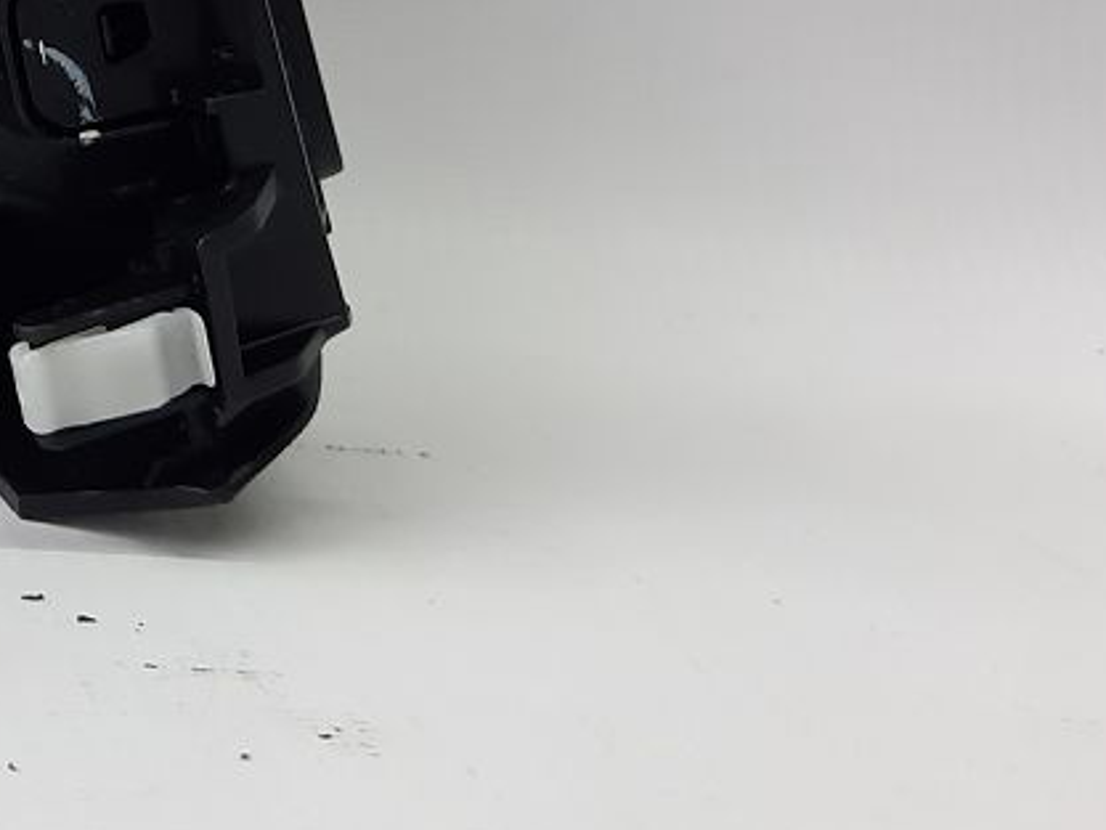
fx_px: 2301
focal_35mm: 72
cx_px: -318
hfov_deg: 23.9
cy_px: -170
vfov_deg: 19.3
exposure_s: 1/50
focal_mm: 4.6
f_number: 2
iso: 50
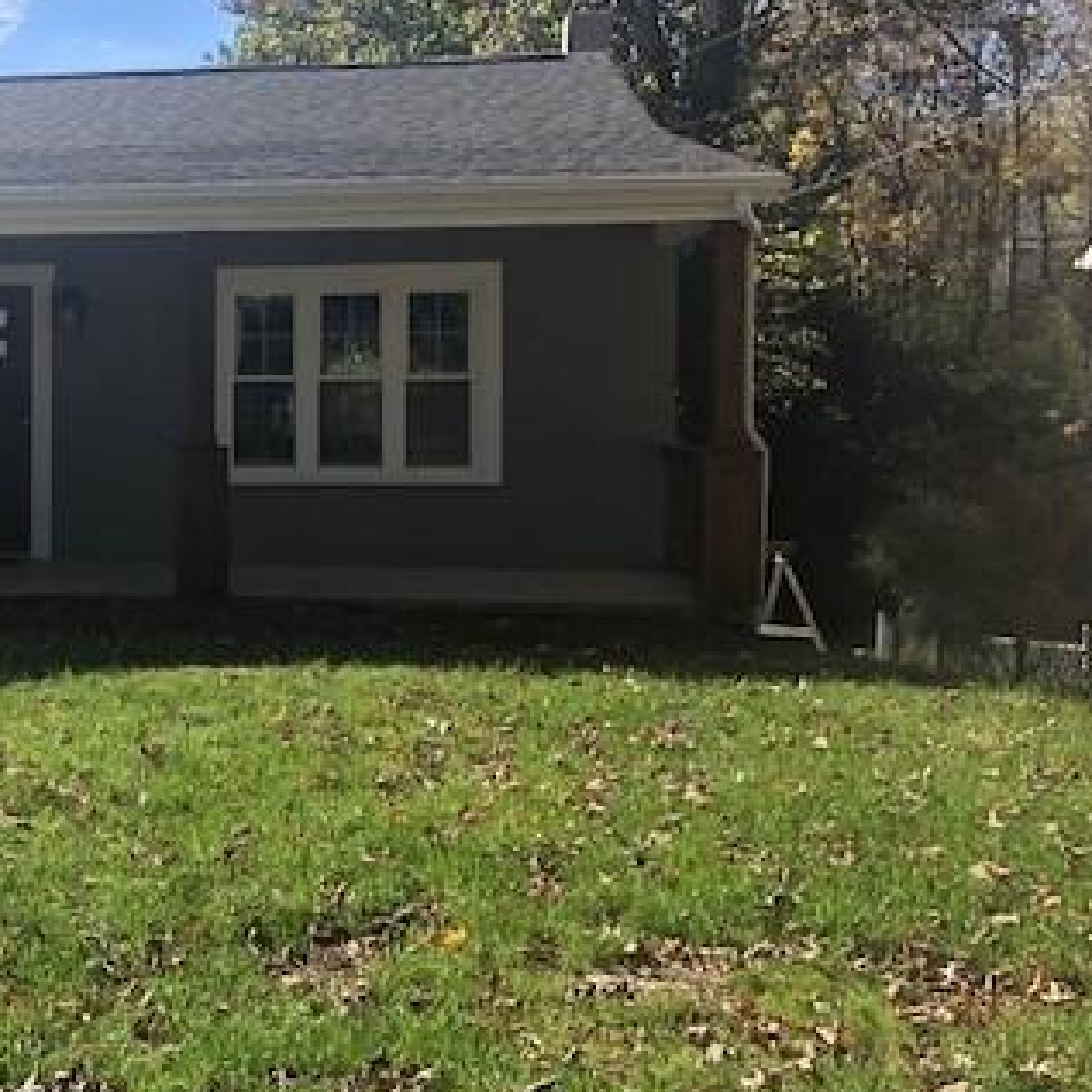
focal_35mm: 50
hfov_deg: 31.6
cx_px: 17
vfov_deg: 34.0
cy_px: 479
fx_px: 1785
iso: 20
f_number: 1.8
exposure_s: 1/1499
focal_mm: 4
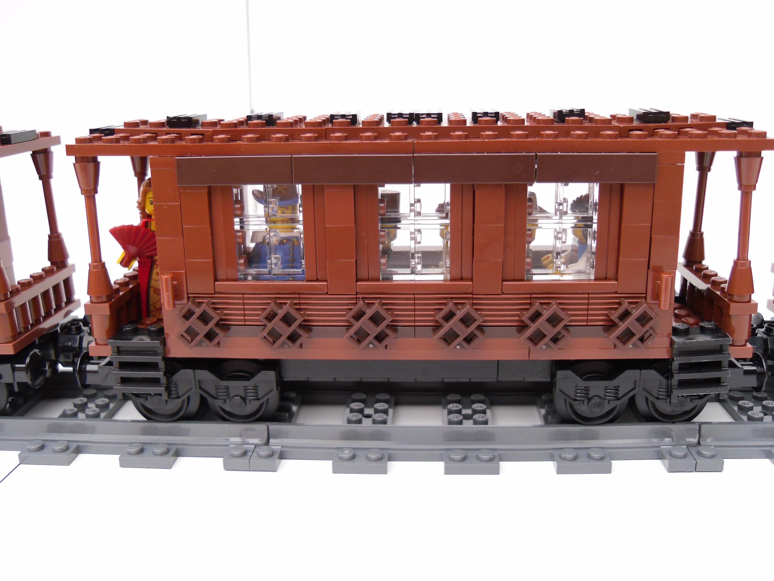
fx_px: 760
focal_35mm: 34
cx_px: 387
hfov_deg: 54.0
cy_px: 290
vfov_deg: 41.8
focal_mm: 6
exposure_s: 1/90
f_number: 2.8
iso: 100
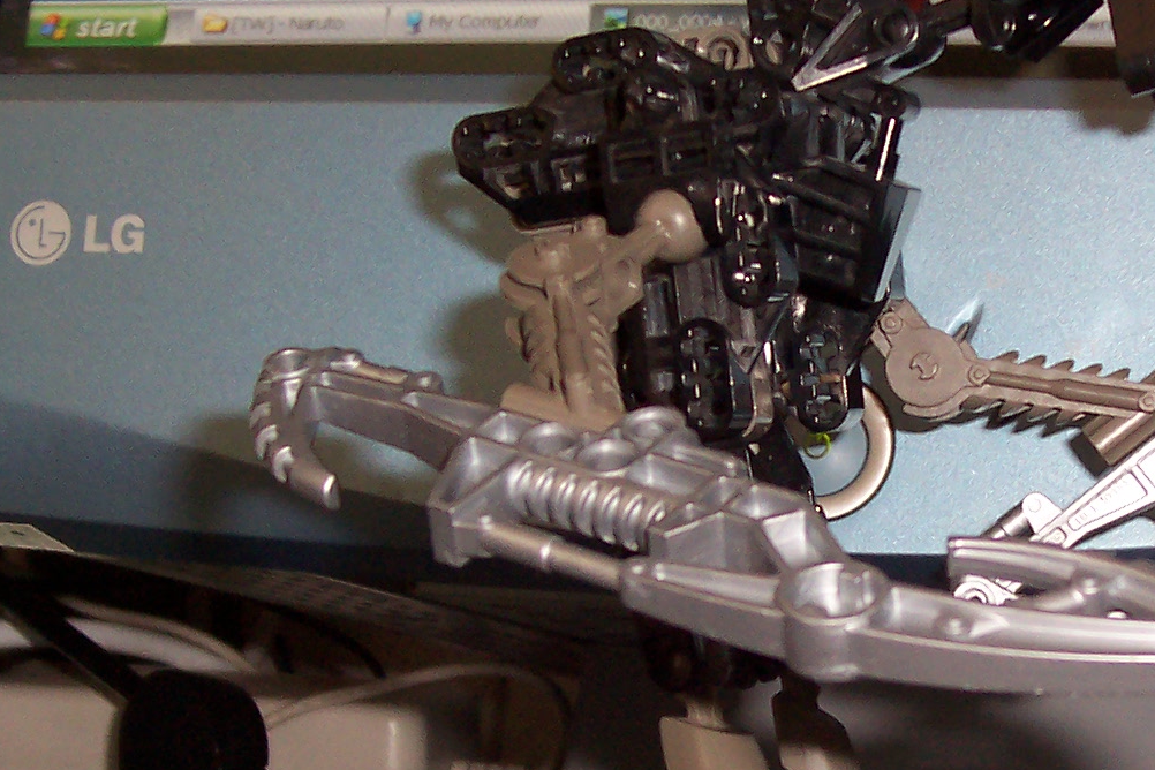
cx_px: 908
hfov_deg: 20.8
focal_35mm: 97
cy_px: 520
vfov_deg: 14.1
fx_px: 3112
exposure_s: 1/60
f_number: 3
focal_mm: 7
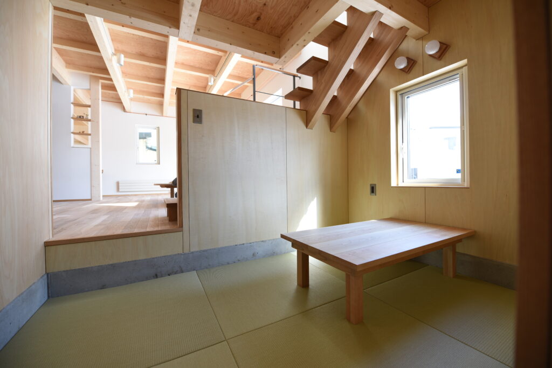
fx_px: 215
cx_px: 276
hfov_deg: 104.2
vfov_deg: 81.2
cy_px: 184
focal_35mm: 14
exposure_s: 1/50
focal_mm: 14
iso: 100
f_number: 3.5
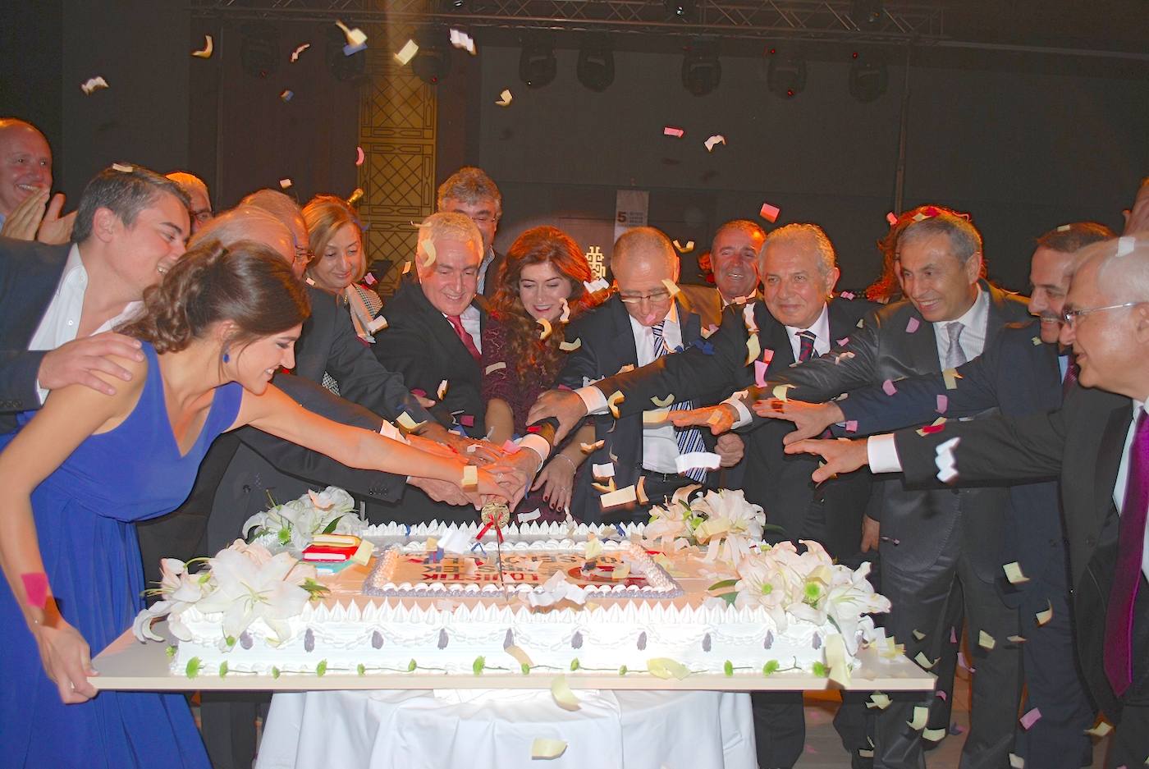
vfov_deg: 43.7
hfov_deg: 61.9
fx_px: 959
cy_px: 384
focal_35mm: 30
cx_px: 574
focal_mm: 20
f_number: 3.8
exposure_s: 1/60
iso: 200
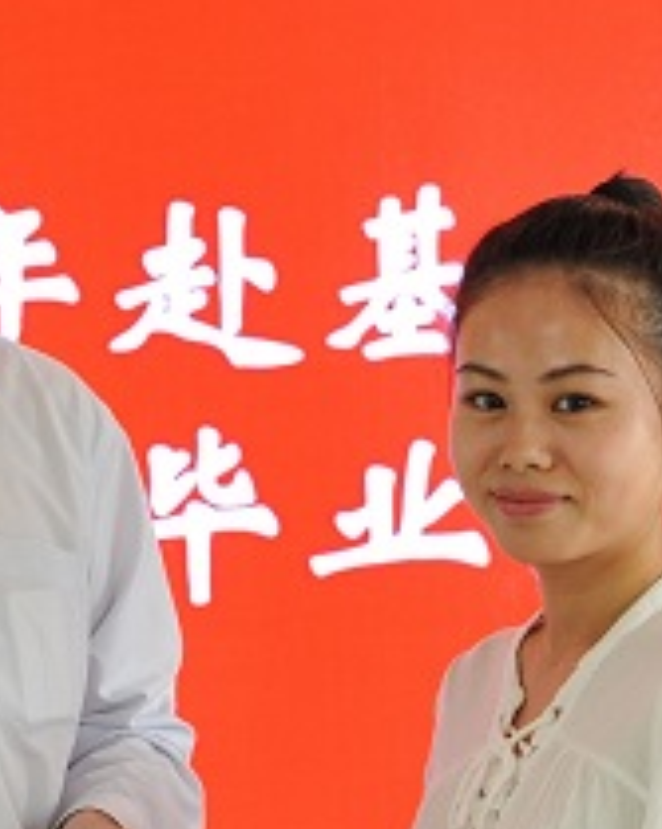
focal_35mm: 165
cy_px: 571
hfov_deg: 9.2
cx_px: -155
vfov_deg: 11.7
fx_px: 4044
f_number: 4
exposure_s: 1/100
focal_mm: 46
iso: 1250
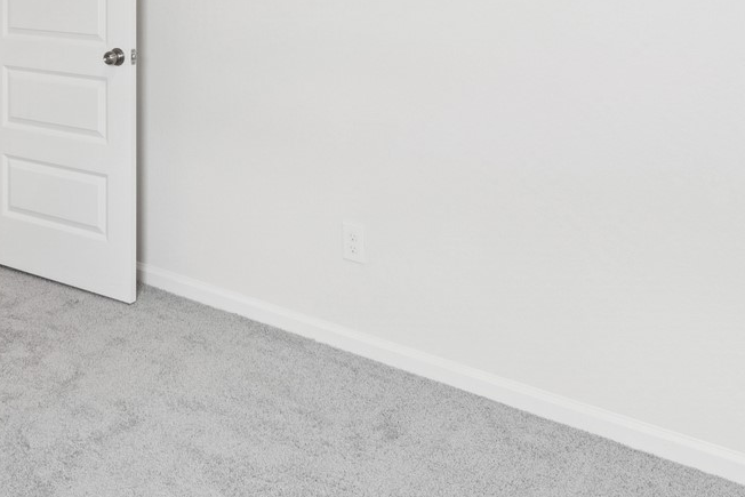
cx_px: 114
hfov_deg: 41.9
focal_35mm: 44
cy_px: -85
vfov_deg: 27.2
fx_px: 911
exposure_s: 1/8
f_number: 8
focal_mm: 14
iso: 100
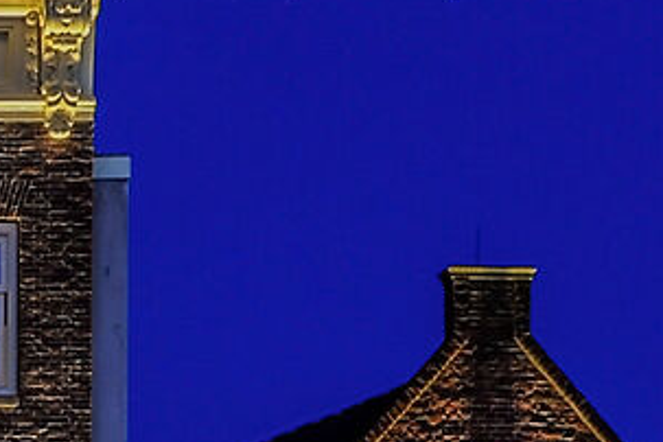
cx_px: -1799
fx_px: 8453
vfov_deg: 2.9
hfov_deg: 4.2
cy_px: 1545
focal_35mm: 459
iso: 50
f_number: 8
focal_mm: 58
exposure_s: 20
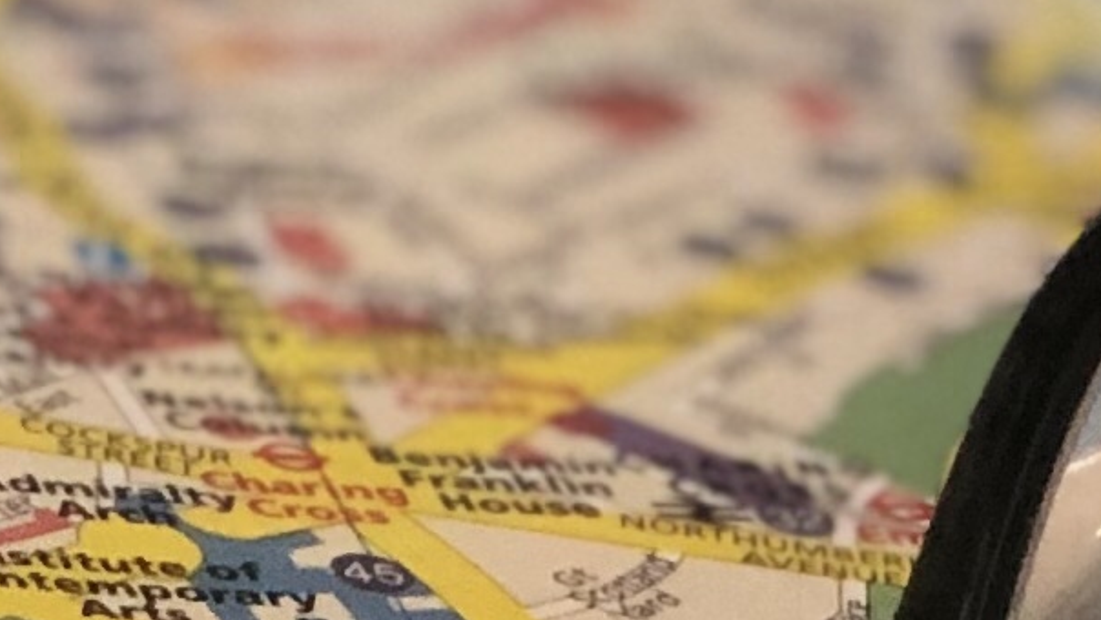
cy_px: -780
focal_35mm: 378
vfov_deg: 3.2
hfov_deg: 5.7
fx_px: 11037
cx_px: 64
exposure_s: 1/50
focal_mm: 6
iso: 100
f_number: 2.4
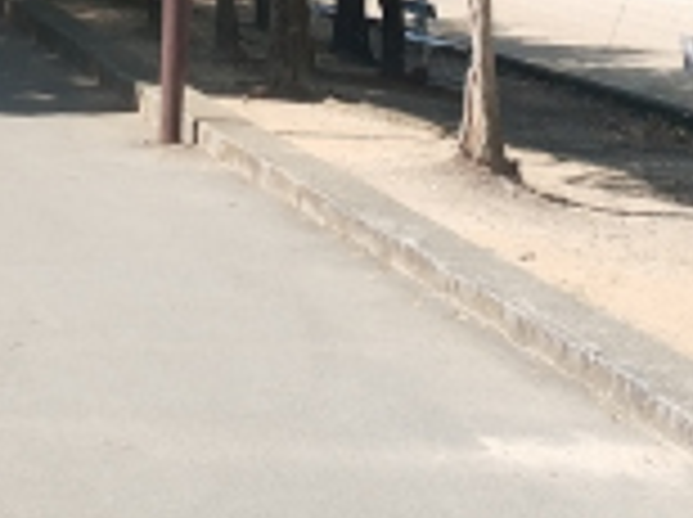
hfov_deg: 15.4
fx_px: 2499
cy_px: -459
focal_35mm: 125
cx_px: -76
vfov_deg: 10.9
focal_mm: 4.5
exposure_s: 1/960
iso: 100
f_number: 2
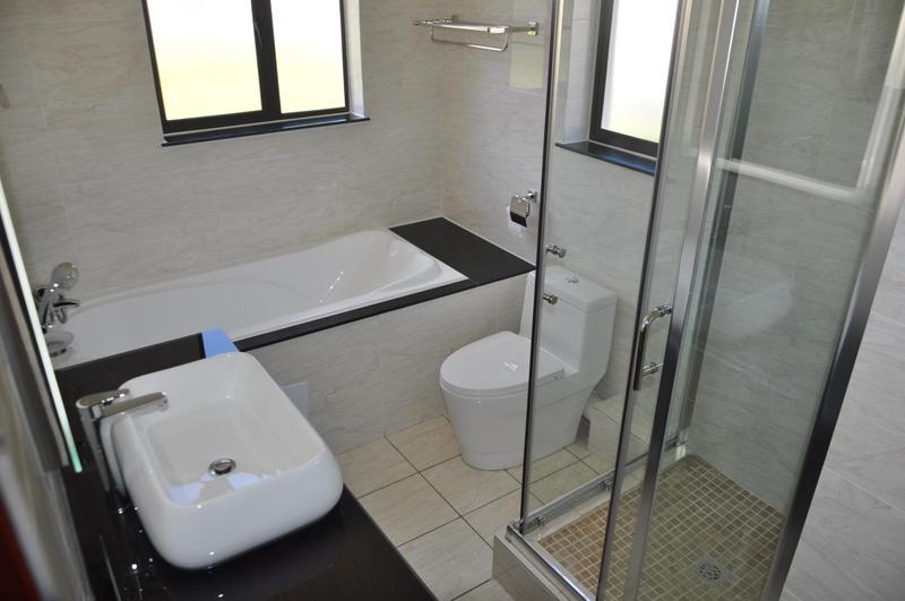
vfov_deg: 47.8
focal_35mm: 27
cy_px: 300
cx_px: 452
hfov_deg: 67.5
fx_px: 678
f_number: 3.5
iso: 220
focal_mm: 18
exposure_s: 1/200
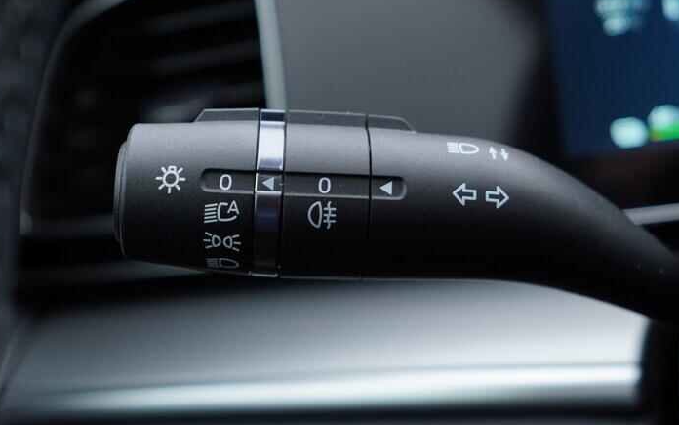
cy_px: 198
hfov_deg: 37.5
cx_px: 377
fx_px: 999
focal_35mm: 54
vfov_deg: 24.0
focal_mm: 24
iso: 125
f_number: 3.2
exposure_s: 1/50
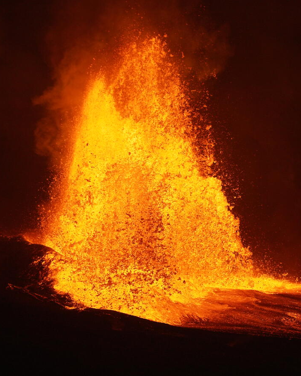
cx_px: 251
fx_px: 2172
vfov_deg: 9.9
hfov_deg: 7.9
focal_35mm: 195
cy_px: 188
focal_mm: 138
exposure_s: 1/640
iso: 1250
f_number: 5.6
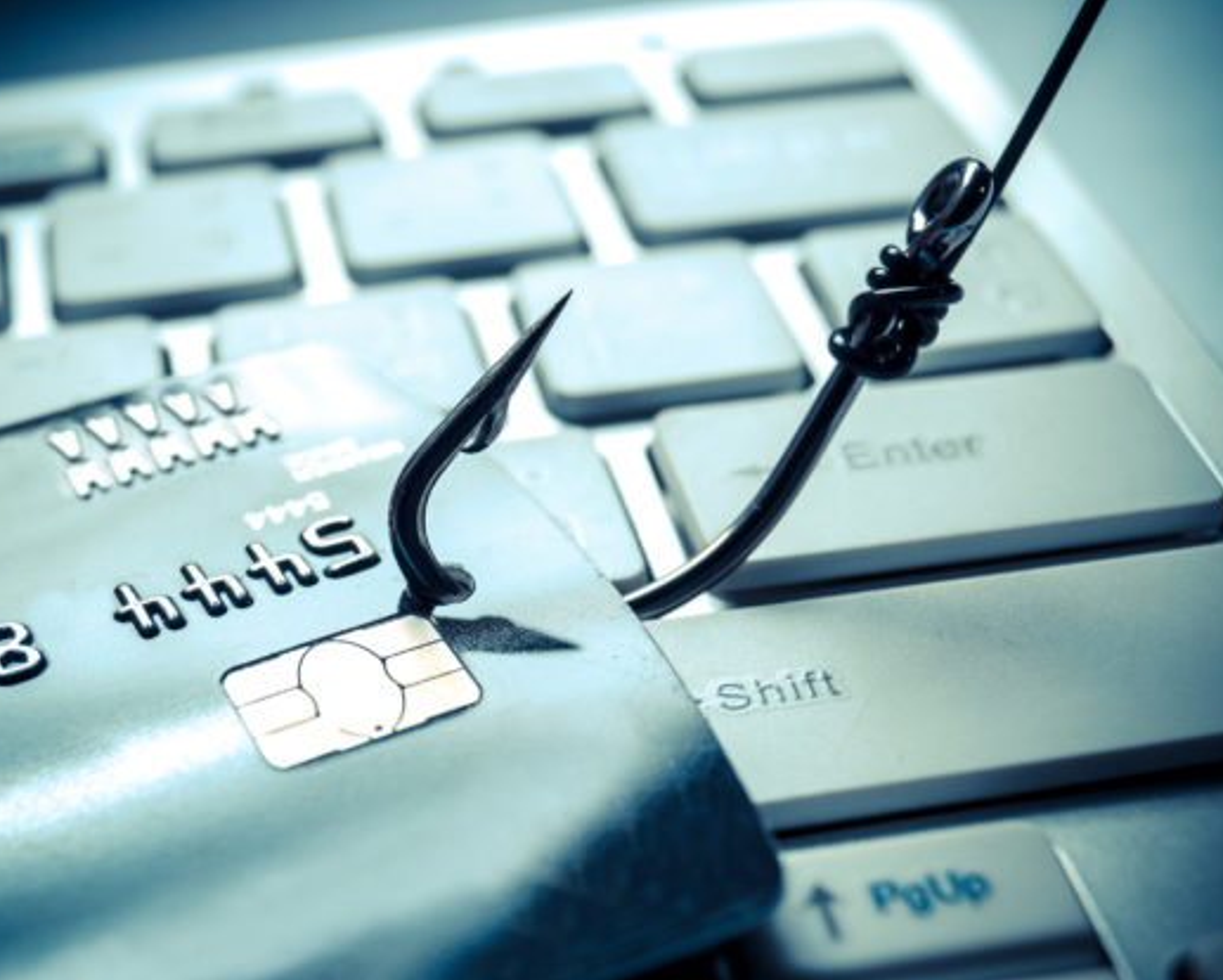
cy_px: 491
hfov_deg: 24.9
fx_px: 2772
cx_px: 550
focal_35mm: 77
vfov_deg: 20.0
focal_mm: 45
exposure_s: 1/10
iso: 100
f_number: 8
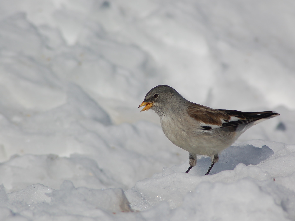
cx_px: 164
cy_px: 108
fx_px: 4755
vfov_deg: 2.7
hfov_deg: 3.6
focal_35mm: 558
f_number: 9
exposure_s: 1/1600
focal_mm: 300
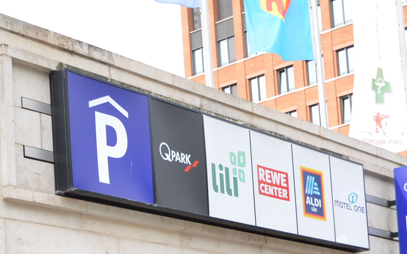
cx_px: 175
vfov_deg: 13.4
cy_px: 340
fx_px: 1043
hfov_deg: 22.1
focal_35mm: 94
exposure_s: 1/200
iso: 125
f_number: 4
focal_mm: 22
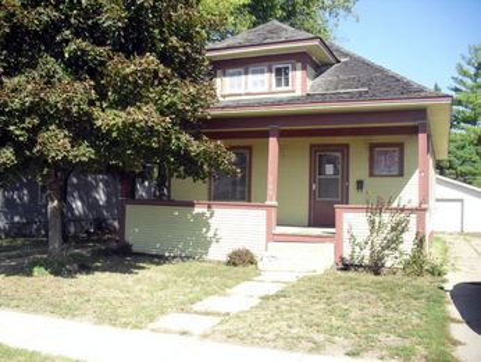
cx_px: 240
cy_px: 181
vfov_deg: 39.7
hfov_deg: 51.3
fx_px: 501
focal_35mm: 36
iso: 200
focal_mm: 6.3
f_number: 3.1
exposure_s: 1/1000
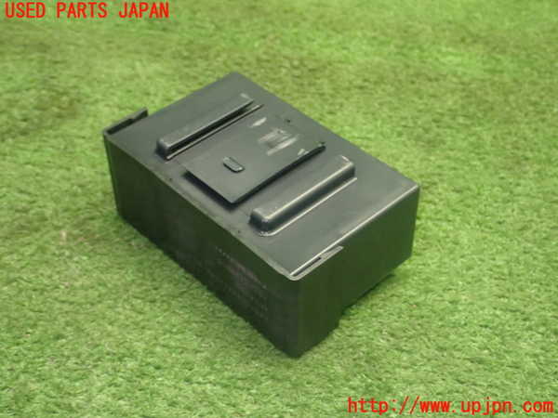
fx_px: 870
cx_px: 279
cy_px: 209
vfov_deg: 27.0
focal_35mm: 54
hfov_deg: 35.5
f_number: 3.3
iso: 800
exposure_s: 1/40
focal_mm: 9.65
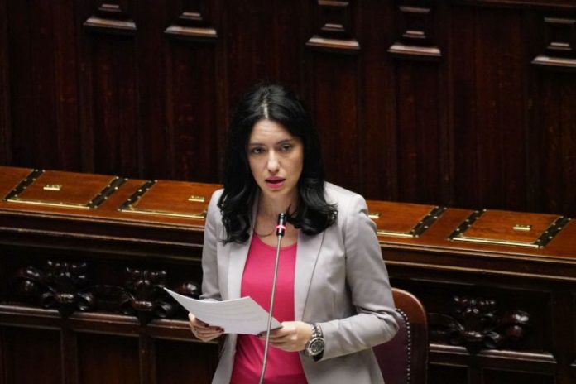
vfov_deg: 2.3
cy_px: 192
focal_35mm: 600
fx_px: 9599
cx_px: 288
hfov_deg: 3.4
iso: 12800
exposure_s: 1/160
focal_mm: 400
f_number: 5.6
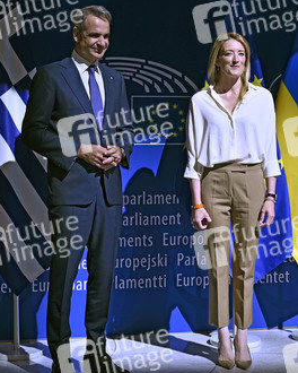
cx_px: 148
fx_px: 551
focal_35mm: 50
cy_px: 186
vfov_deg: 37.3
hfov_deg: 30.3
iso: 125
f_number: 4
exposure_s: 1/1000
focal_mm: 44
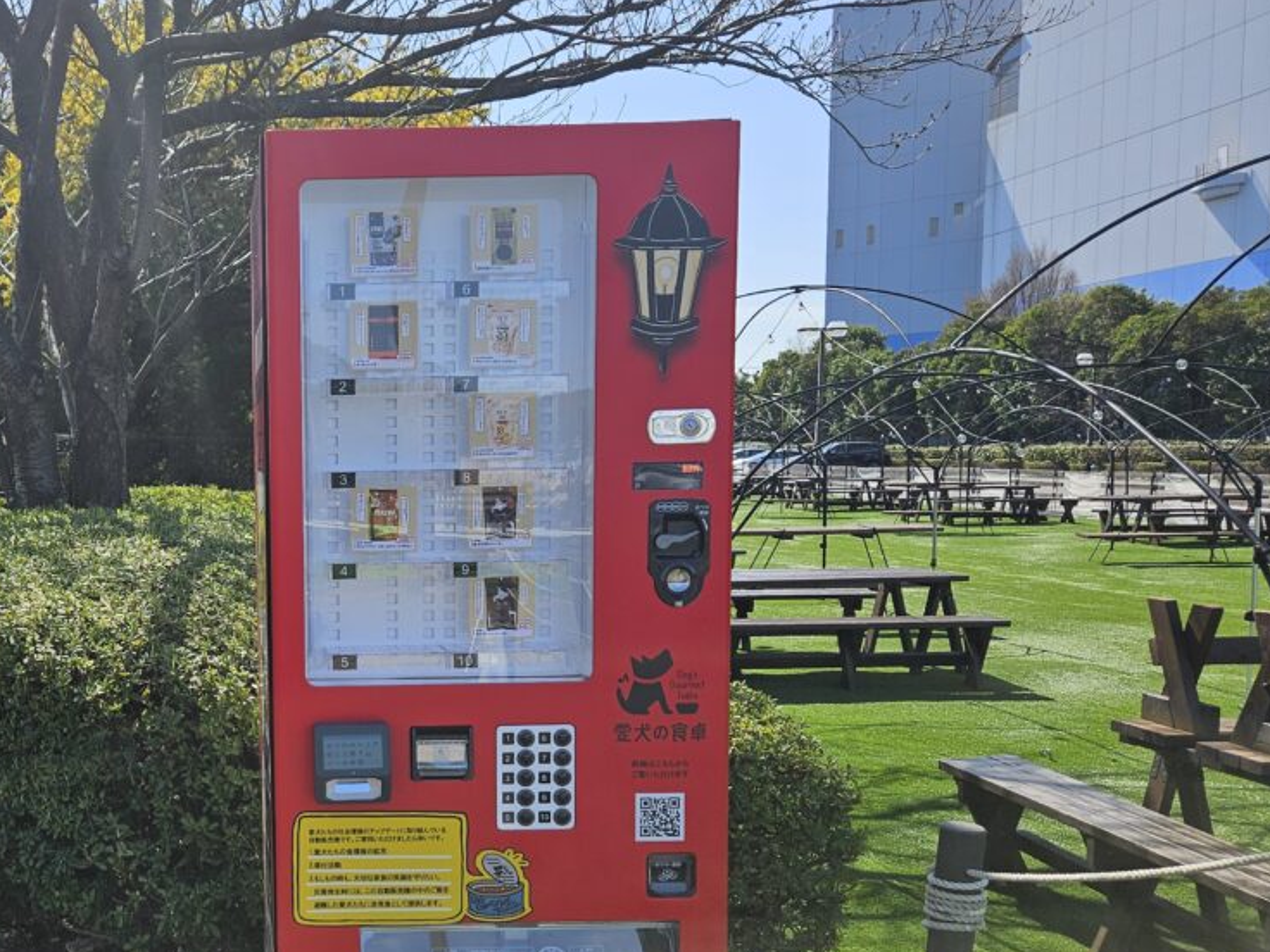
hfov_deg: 44.6
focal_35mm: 40
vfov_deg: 35.8
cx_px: 259
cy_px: 590
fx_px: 1468
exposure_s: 1/1775
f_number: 1.8
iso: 25
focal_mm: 5.4
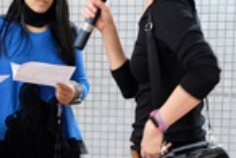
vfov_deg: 10.3
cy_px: 162
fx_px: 874
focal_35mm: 133
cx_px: -58
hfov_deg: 14.8
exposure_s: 1/18
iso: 1600
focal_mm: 22.3
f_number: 3.2
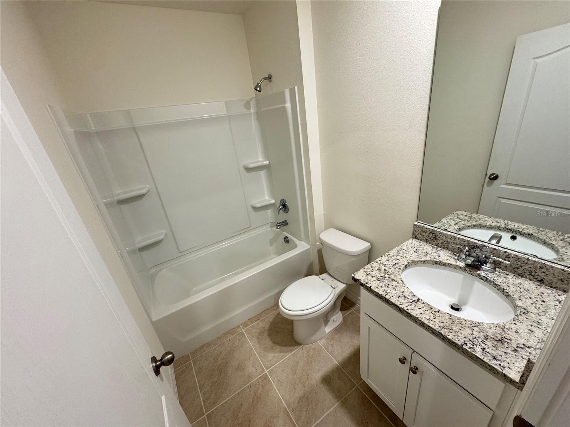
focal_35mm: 14
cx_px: 285
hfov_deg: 102.1
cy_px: 214
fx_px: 231
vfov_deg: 85.7
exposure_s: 1/60
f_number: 2.2
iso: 250
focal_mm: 2.22
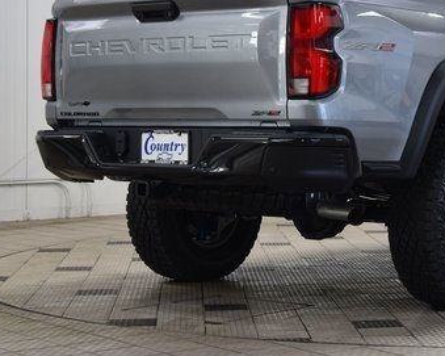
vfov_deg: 15.2
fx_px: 1330
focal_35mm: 101
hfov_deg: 18.6
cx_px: 408
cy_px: 110
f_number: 6.3
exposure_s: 1/20
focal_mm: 38
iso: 400
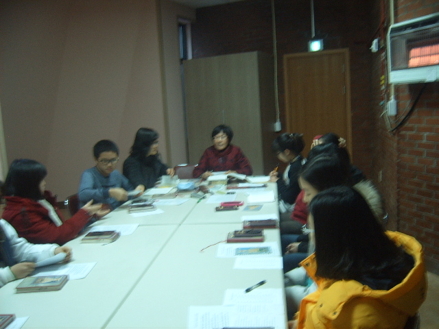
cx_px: 220
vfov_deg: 40.7
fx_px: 444
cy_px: 164
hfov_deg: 52.6
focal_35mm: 35
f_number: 2.8
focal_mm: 5.8
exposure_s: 1/15
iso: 100
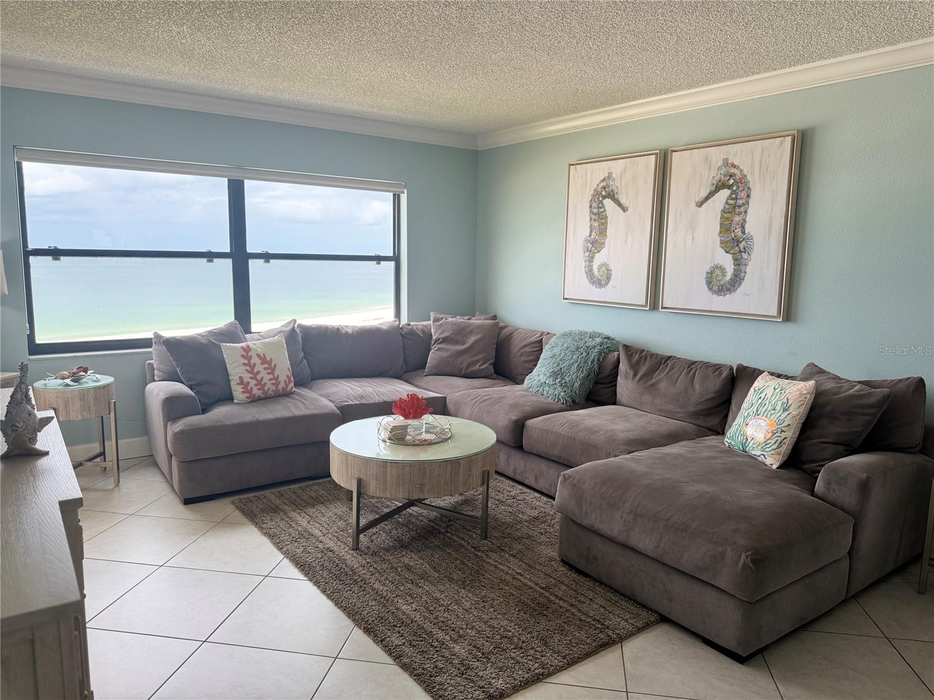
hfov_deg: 71.6
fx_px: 648
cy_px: 350
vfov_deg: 56.8
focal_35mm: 24
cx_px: 467
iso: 80
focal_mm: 6.76
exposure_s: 1/381
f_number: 1.78
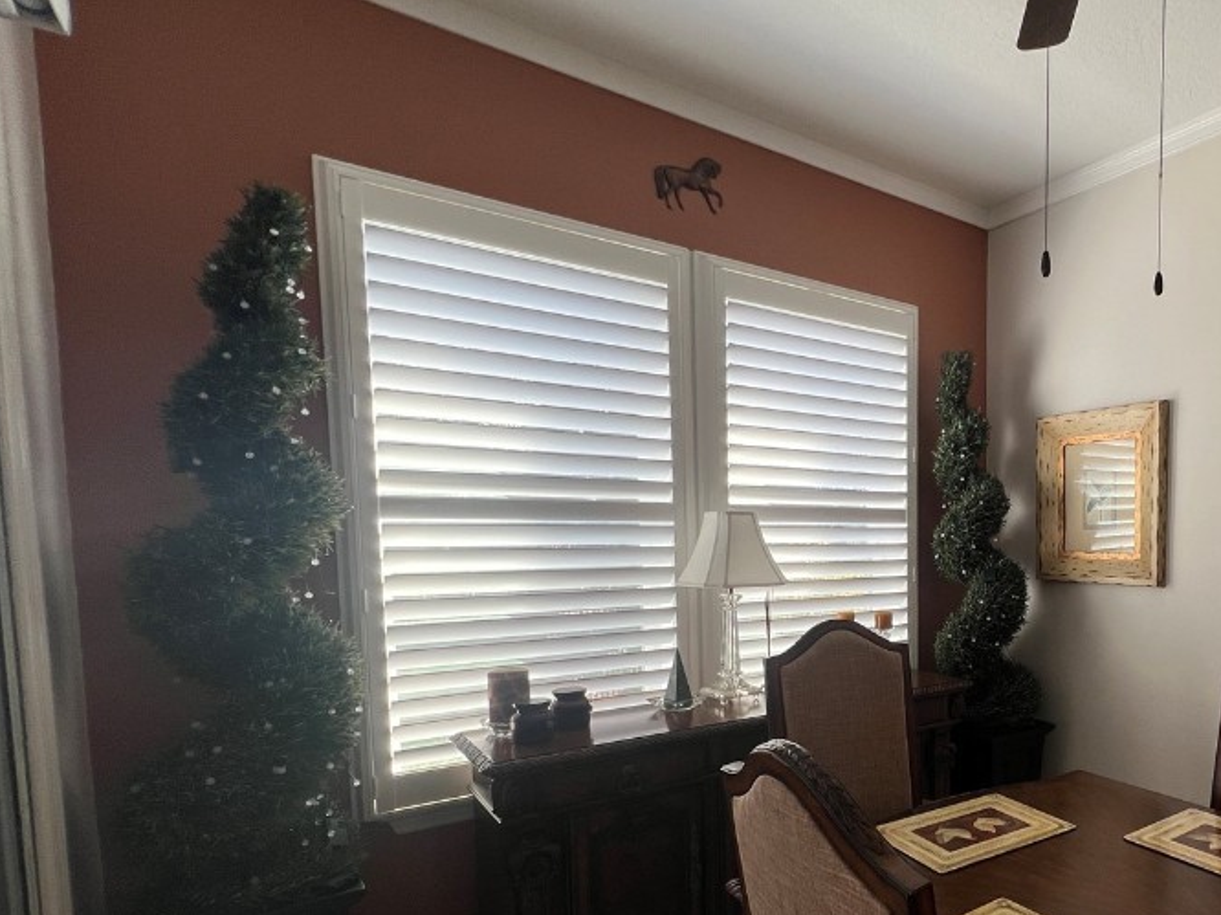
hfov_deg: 75.1
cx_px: 933
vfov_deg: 64.7
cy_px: 585
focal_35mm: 20
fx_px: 705
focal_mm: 1.57
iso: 40
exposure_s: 1/120
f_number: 1.8
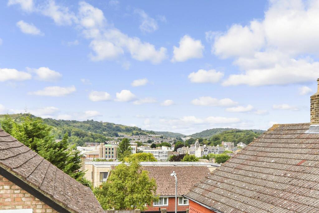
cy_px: 106
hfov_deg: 61.9
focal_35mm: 30
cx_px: 160
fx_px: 266
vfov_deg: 43.6
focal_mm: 20
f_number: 6.3
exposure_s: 1/250
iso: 160
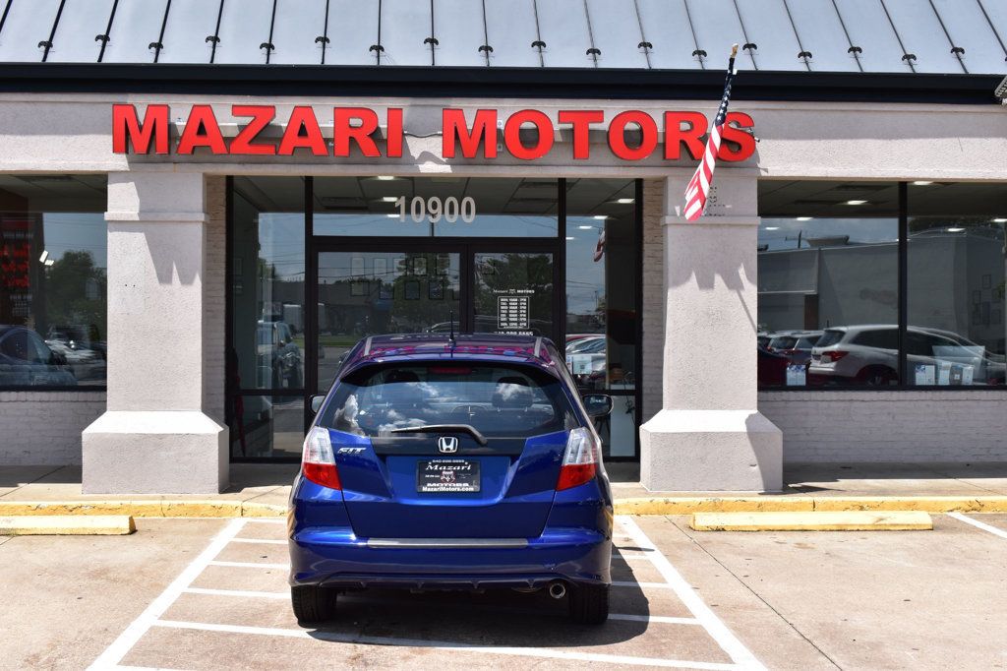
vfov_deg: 28.1
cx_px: 504
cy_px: 336
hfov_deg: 41.1
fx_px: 1342
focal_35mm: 48
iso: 400
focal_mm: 32
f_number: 11
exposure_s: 1/500
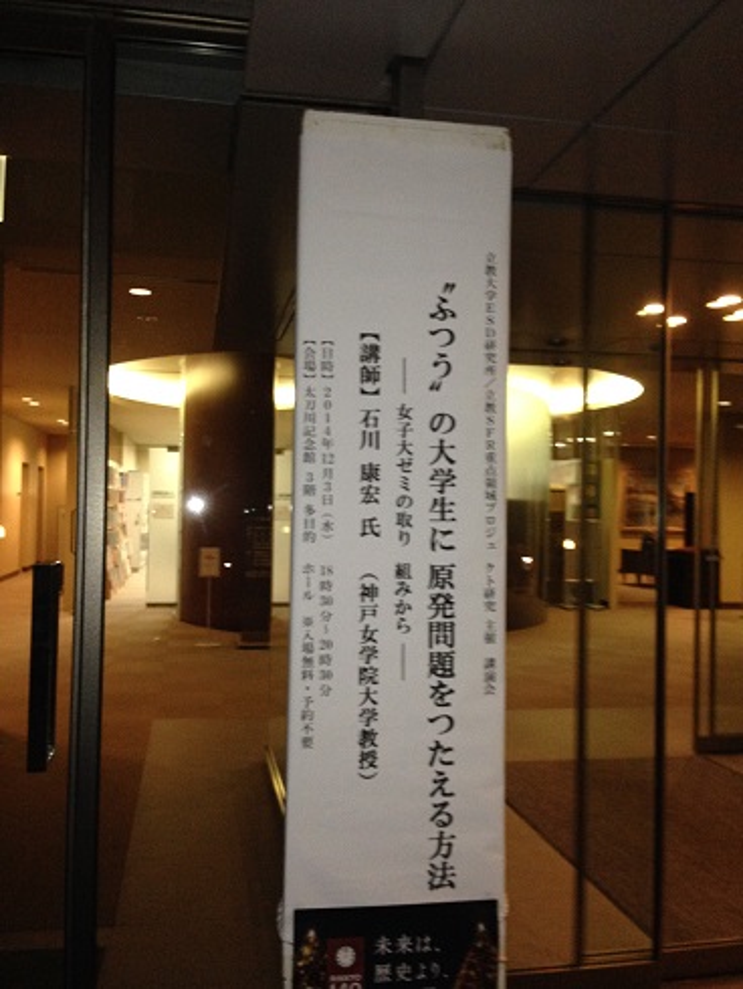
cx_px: 372
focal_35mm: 33
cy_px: 494
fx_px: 944
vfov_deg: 55.3
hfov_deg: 43.0
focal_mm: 4.12
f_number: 2.4
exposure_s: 1/16
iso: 250
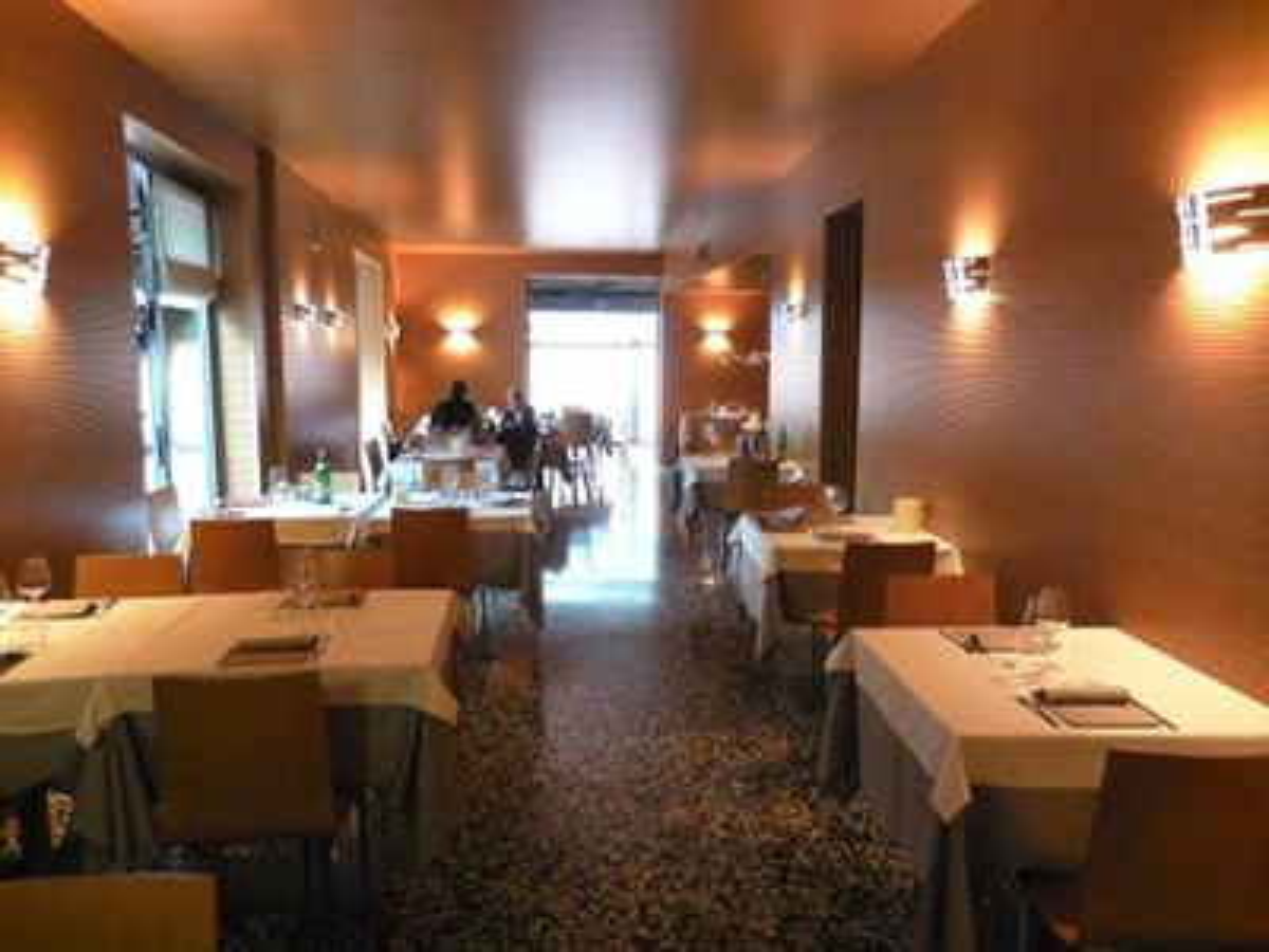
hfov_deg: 69.4
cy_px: 476
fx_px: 916
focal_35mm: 25
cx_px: 634
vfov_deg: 54.9
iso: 160
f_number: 3.3
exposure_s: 1/30
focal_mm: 4.5
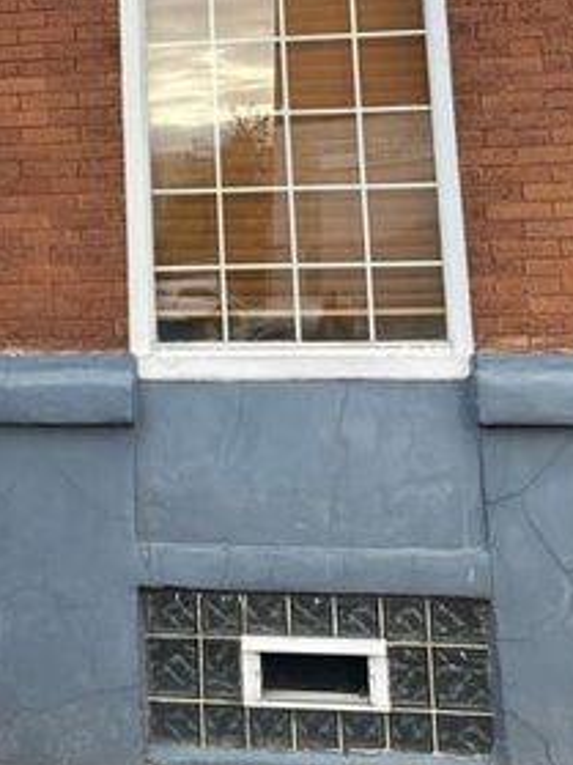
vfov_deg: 27.5
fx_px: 1480
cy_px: 21
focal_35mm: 67
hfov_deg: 21.3
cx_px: 22
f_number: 1.8
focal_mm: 3.99
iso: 20
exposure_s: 1/121
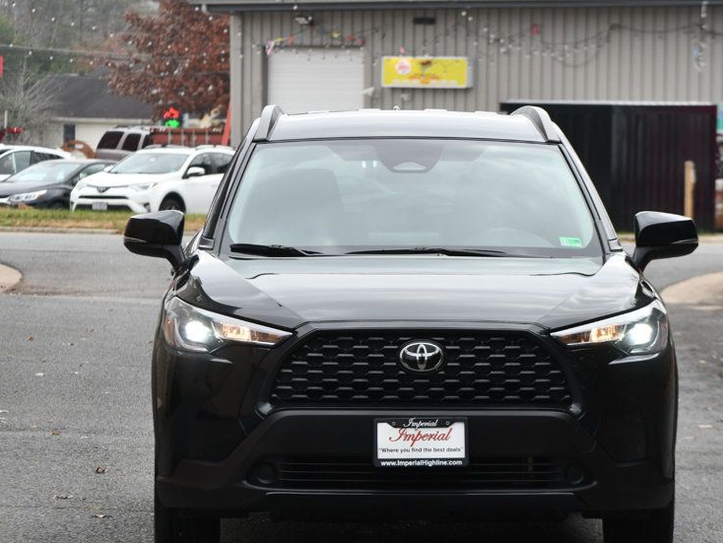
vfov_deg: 7.5
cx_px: 417
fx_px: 4116
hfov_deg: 10.0
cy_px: 282
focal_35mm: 197
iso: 220
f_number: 5.6
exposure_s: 1/250
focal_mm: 98
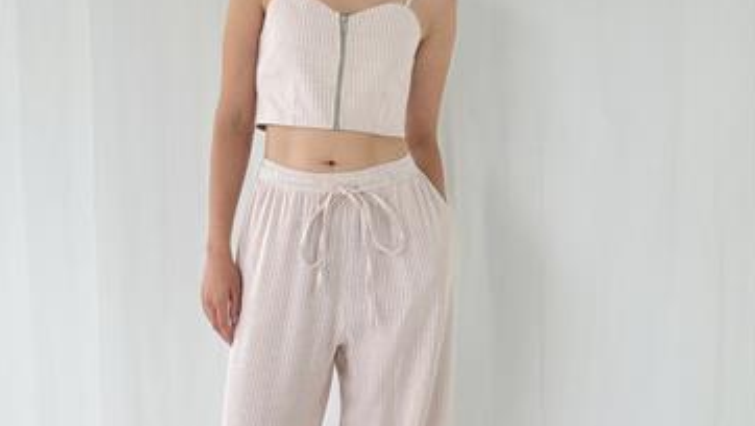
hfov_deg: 27.5
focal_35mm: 77
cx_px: 346
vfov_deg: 15.7
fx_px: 1542
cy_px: 214
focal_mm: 6.76
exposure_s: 1/428
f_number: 1.78
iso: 64
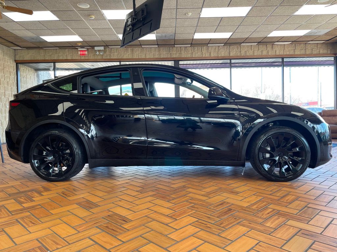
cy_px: 126
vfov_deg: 53.1
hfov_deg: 67.3
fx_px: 253
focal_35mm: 26
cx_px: 168
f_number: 1.6
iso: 50
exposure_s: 1/120
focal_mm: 4.2
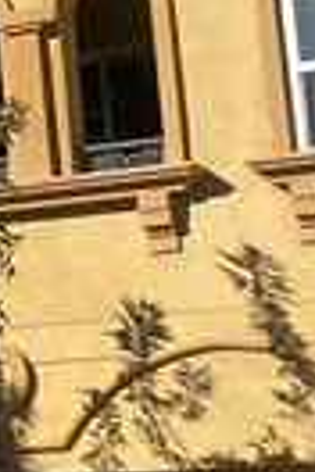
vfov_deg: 9.6
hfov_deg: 4.9
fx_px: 2743
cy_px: -186
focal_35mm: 209
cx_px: -1446
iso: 32
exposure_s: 1/3497
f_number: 1.8
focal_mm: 4.25
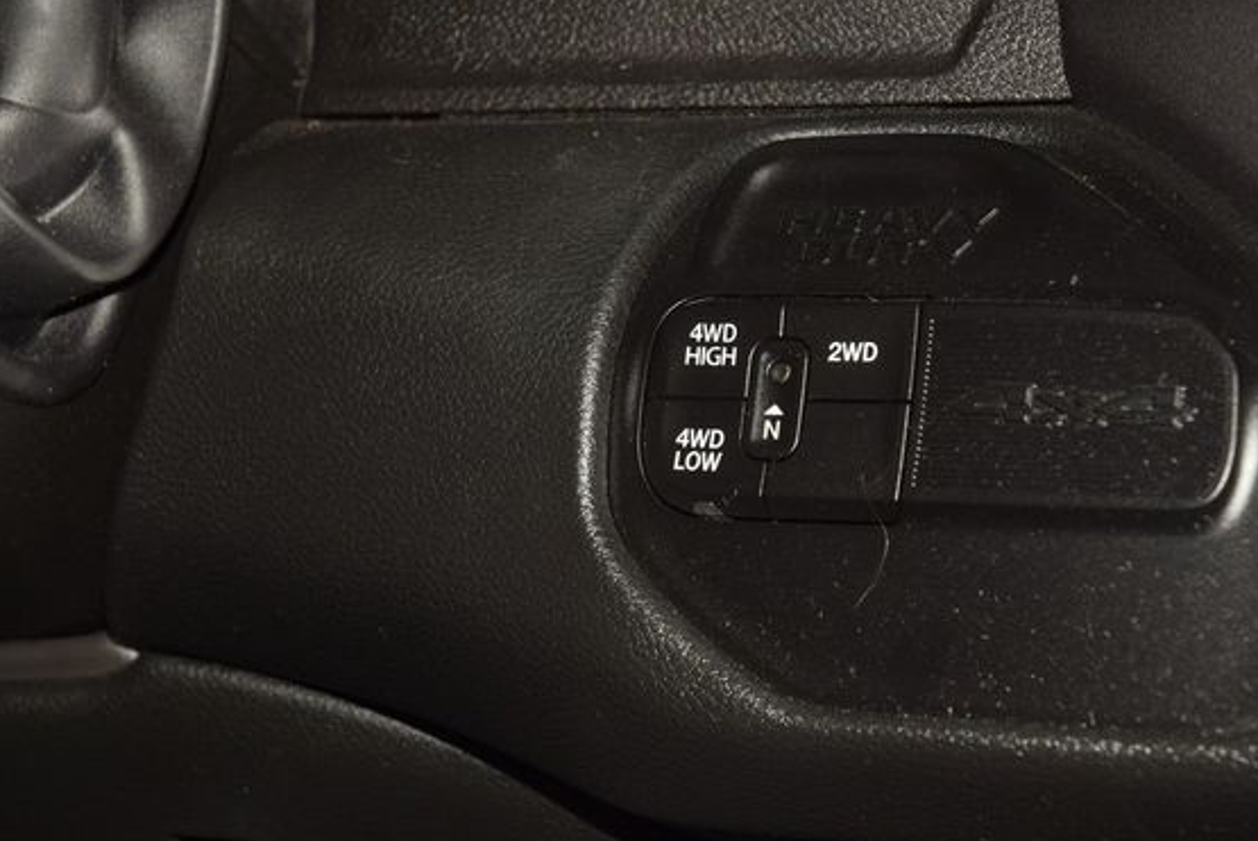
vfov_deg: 11.3
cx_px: 687
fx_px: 4231
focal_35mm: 121
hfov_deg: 16.9
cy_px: 400
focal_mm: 70
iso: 200
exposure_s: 1/125
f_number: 8
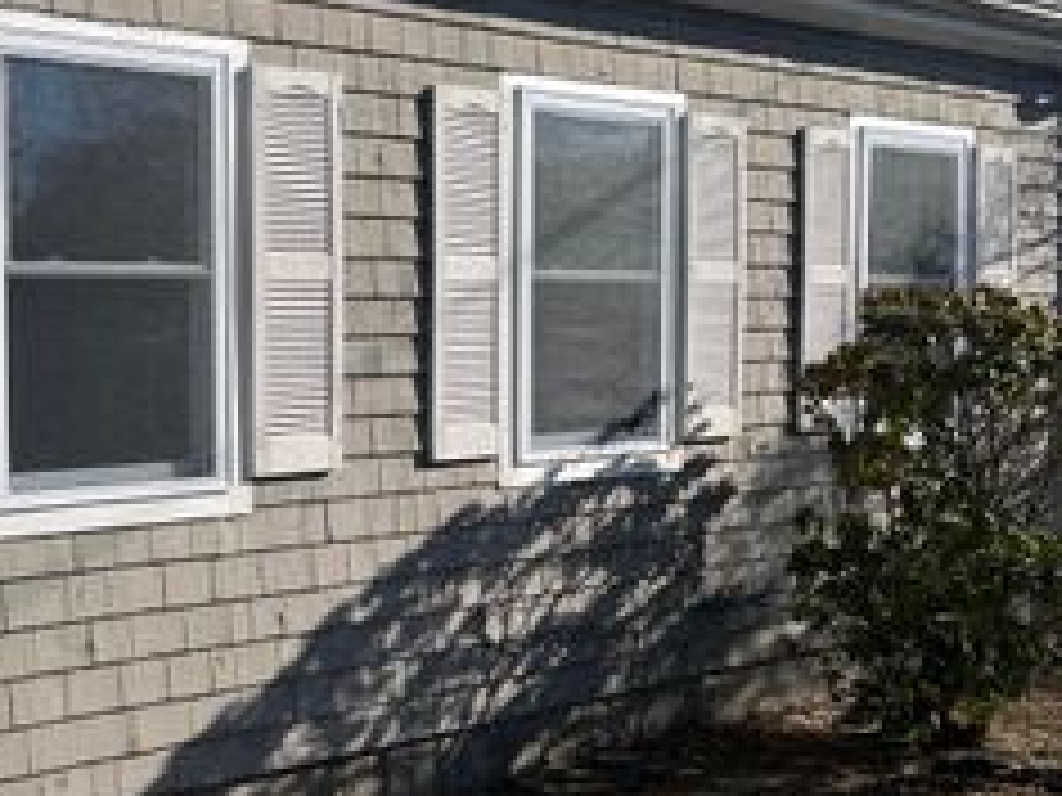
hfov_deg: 32.3
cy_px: 429
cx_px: 14
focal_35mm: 55
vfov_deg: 26.6
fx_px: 1687
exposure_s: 1/5556
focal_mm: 5.1
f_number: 1.6
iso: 50
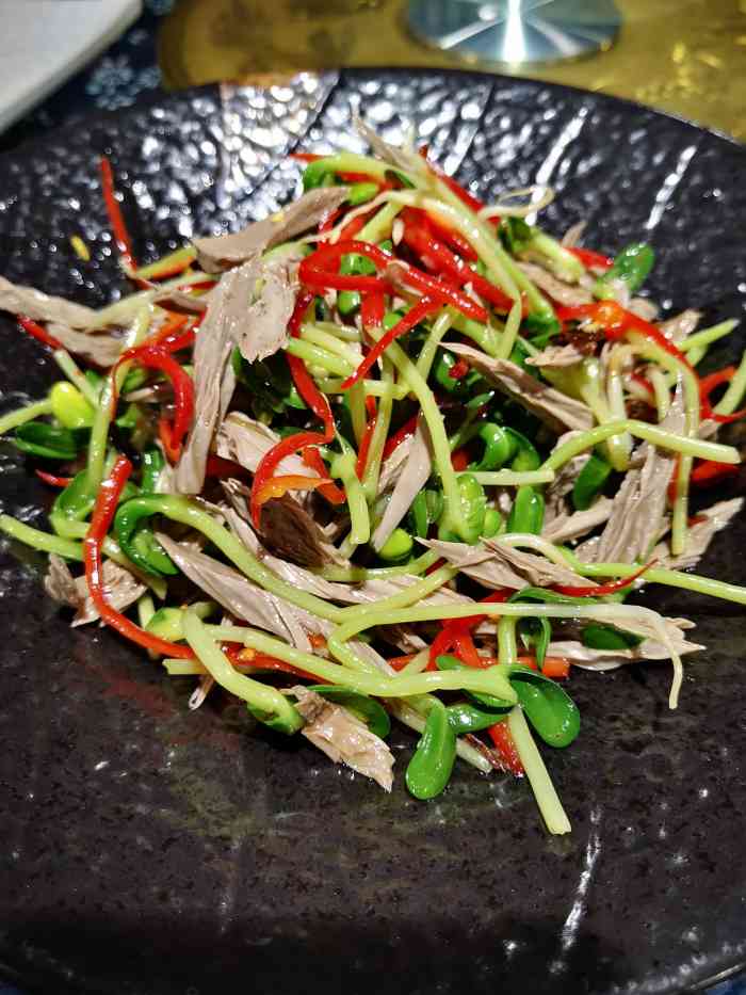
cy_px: 498
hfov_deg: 51.4
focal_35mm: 27
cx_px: 373
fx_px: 776
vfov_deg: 65.3
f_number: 1.8
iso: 200
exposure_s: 1/100
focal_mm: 4.75
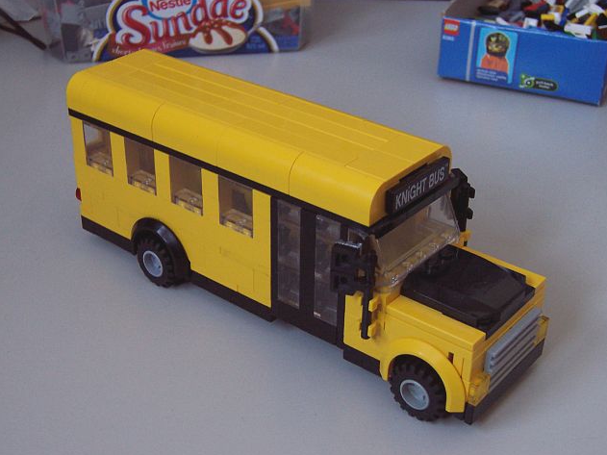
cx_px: 306
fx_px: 1192
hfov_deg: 28.6
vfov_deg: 21.6
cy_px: 228
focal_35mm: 68
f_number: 3.4
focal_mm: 10.4
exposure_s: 1/15
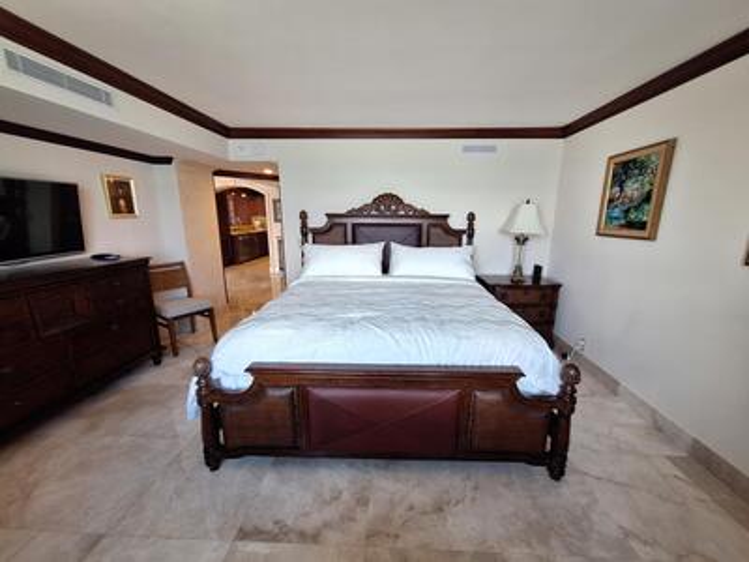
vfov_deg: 89.9
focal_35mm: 13
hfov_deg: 106.2
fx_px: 281
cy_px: 281
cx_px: 374
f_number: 2.2
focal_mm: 1.74
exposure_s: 1/40
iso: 80
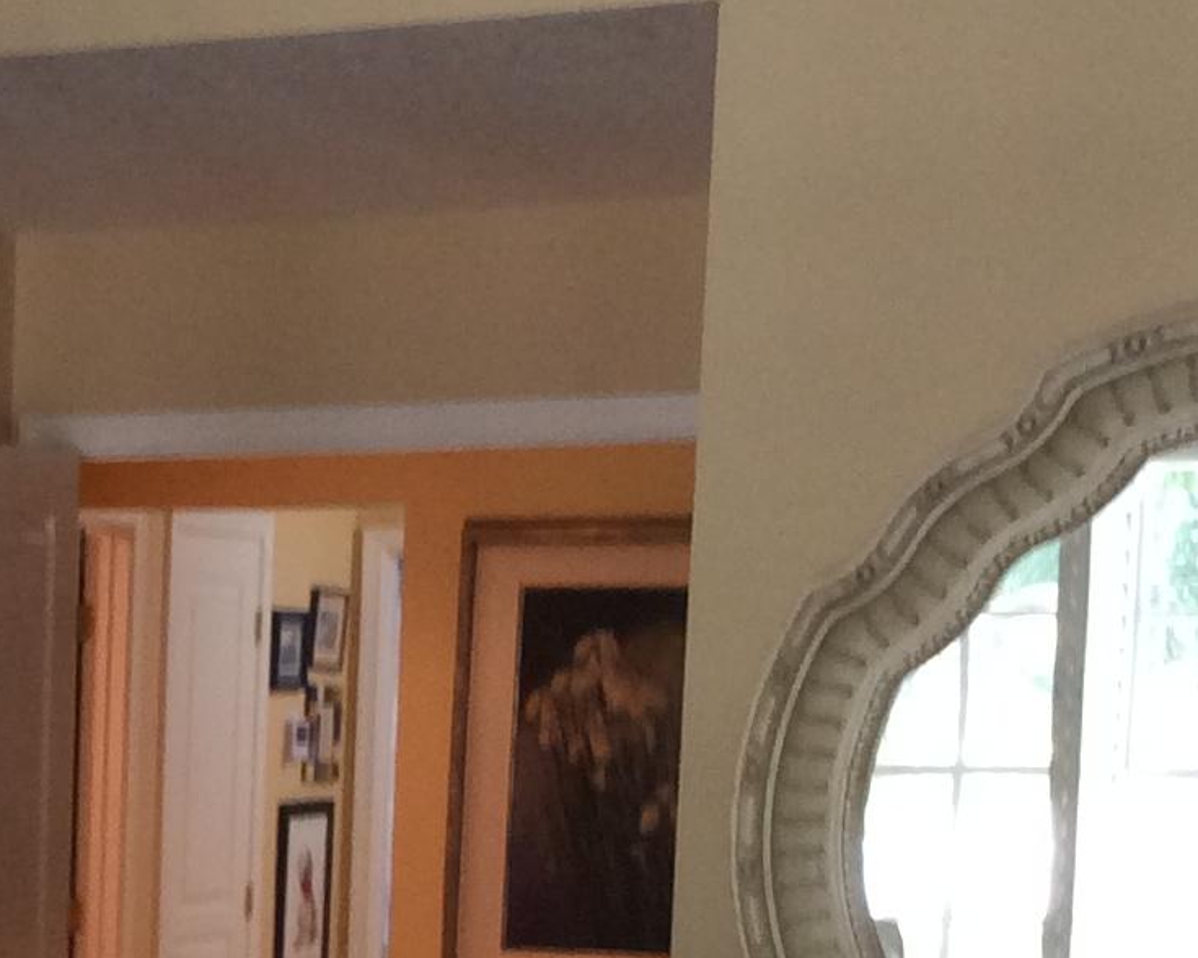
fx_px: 3900
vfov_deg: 13.6
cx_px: -401
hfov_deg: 16.4
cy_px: 1131
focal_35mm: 110
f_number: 2.4
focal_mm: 3.3
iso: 64
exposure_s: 1/24
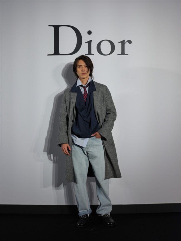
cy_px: 120
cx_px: 90
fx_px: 349
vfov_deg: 38.2
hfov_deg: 29.1
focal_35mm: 50
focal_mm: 63.7
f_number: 6.4
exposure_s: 1/160
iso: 1600
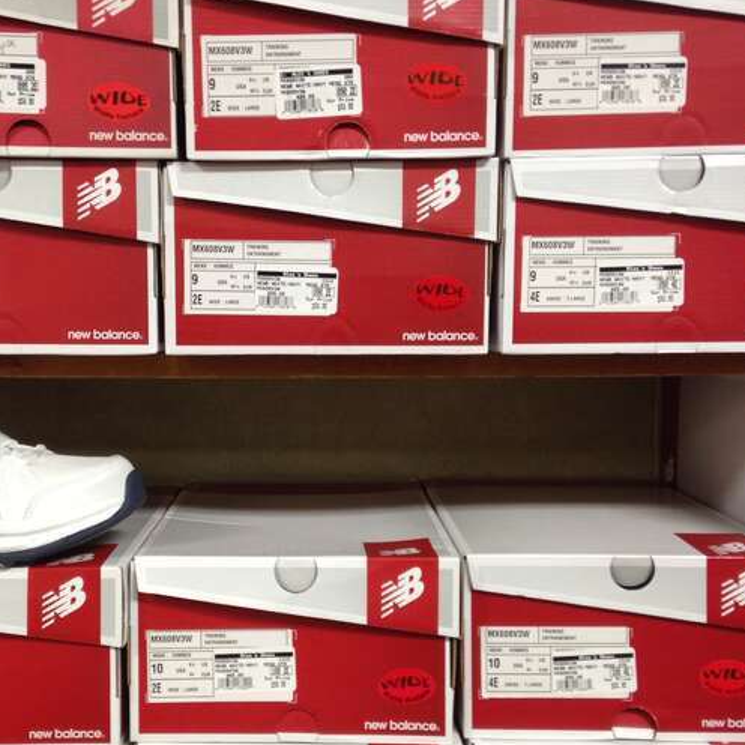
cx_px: 287
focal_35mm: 47
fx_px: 1144
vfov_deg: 36.0
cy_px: 418
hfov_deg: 35.9
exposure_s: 1/20
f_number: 2.4
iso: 80
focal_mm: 4.12
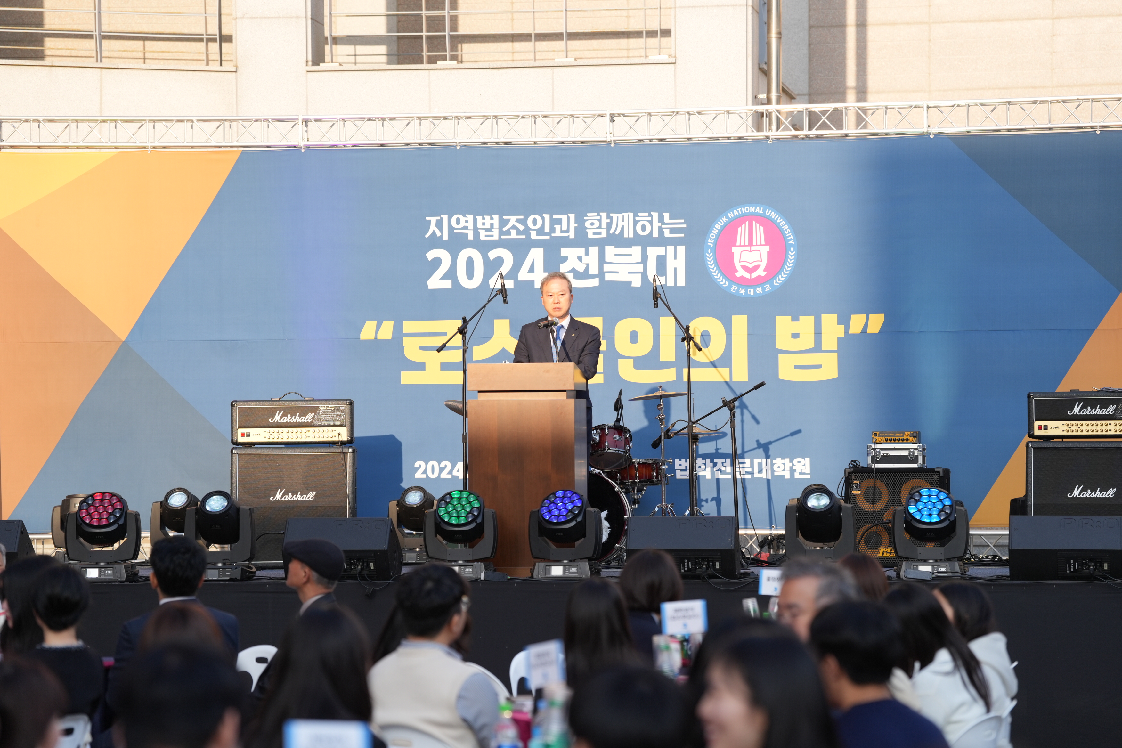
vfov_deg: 11.0
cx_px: 561
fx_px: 3896
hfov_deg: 16.4
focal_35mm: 125
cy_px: 374
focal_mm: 125
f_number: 3.5
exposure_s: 1/800
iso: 250
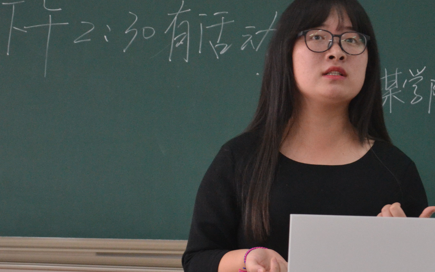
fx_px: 1694
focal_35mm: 143
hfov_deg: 14.6
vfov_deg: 9.2
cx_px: 320
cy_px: 155
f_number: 5.6
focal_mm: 55
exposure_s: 1/60
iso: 2000
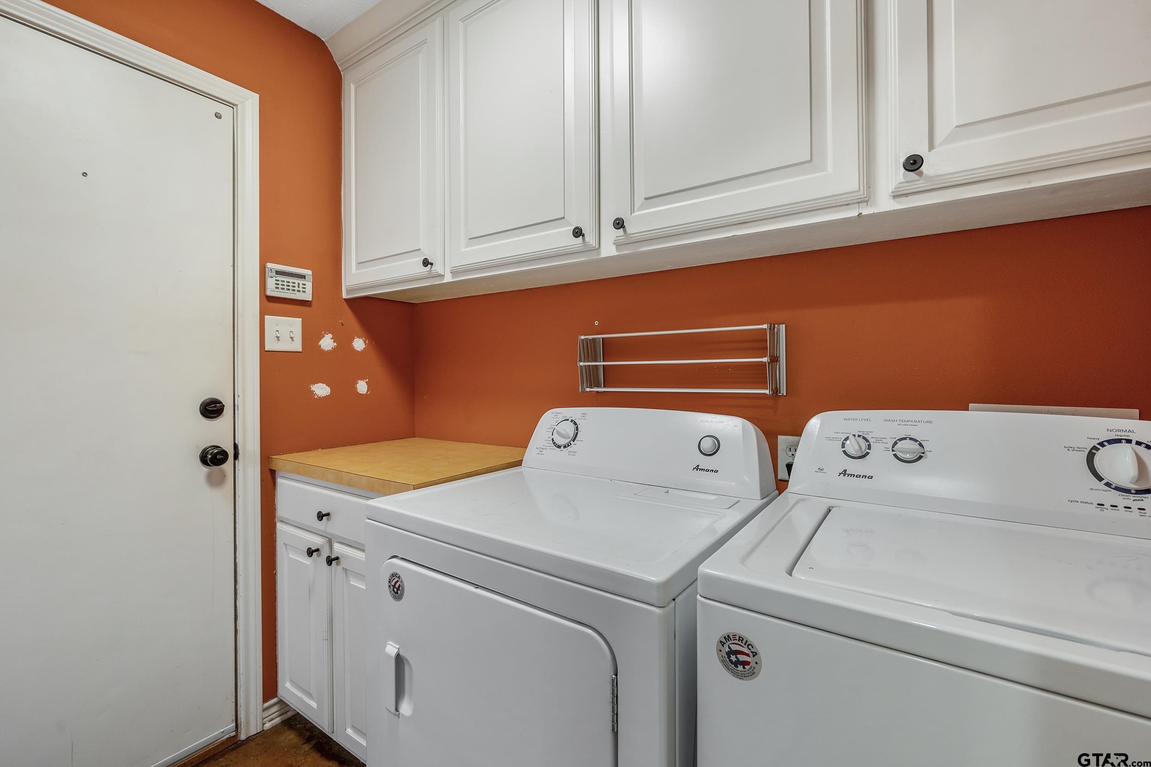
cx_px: 576
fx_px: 480
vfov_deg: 77.3
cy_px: 384
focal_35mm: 15
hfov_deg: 100.4
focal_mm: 15
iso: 800
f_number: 8
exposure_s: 1/10
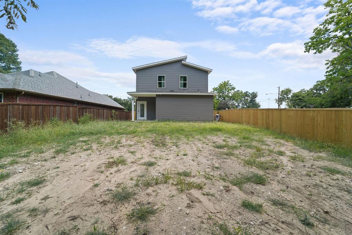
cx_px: 176
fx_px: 137
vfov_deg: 81.2
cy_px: 118
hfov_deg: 104.2
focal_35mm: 14
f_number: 8
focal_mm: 14
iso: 400
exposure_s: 1/160
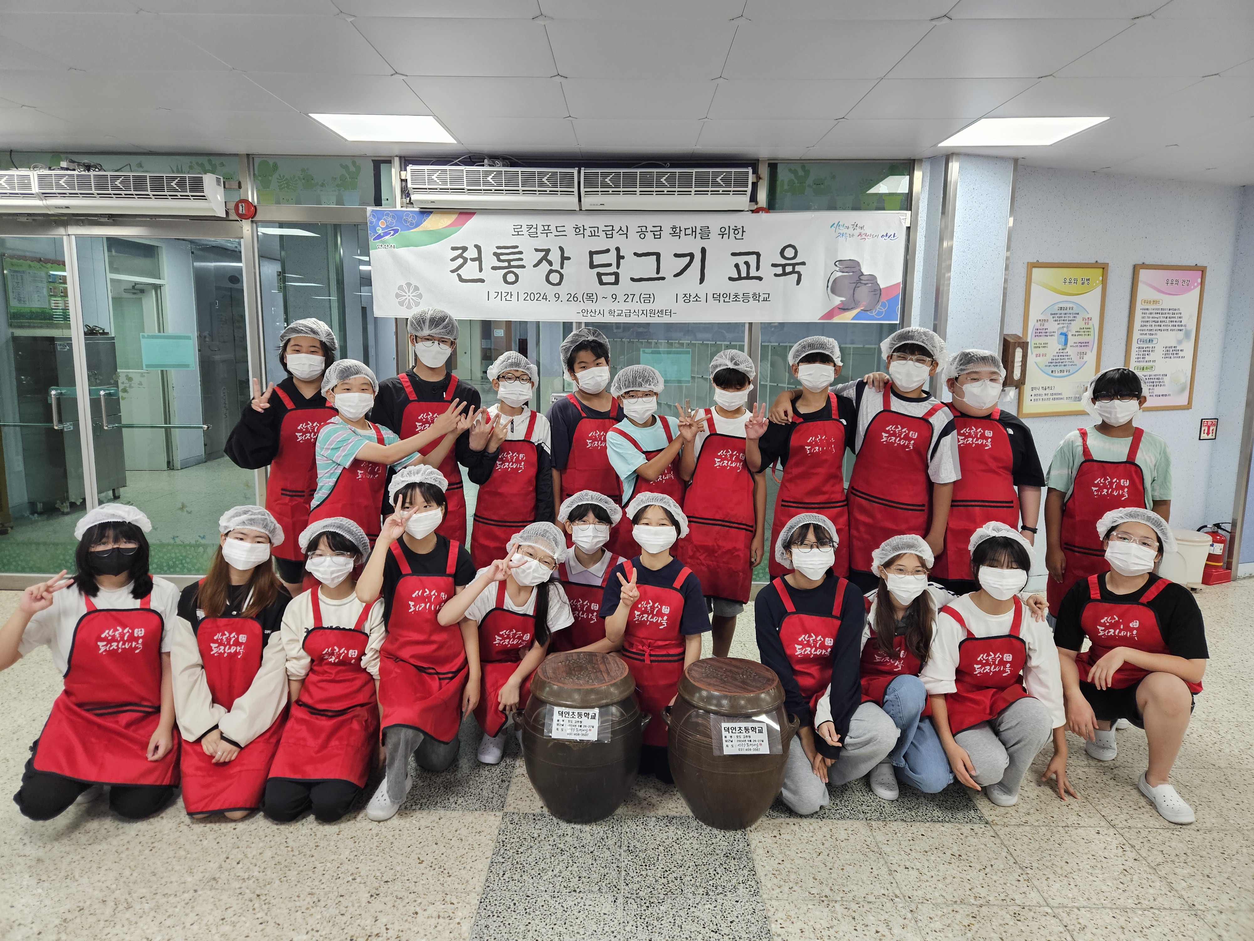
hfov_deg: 73.9
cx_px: 627
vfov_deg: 58.9
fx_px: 833
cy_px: 470
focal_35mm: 23
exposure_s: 1/120
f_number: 1.8
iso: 200
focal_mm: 5.4
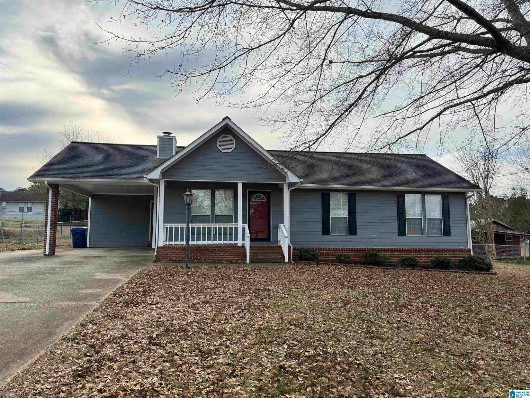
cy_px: 199
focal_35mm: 24
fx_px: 367
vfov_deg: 56.8
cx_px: 265
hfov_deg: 71.6
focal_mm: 6.86
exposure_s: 1/1767
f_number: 1.78
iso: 80
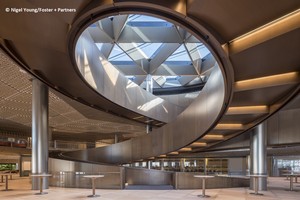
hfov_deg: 86.9
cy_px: 100
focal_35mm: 19
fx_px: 158
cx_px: 150
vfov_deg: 64.6
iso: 50
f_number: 11
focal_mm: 19
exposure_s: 1/5
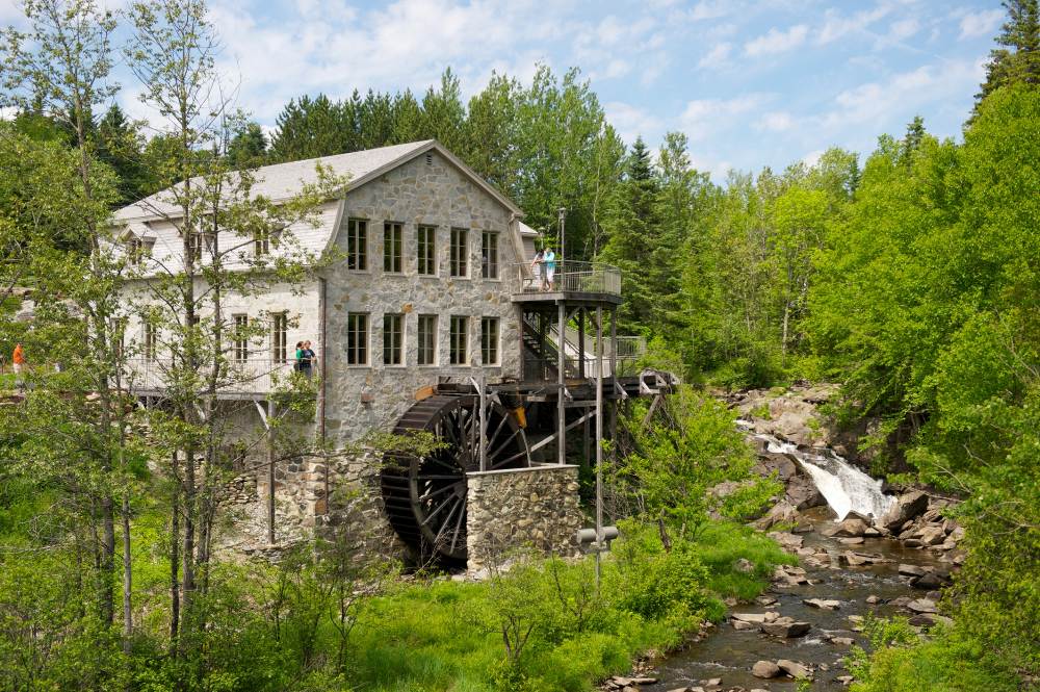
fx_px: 1385
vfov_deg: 28.0
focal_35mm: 48
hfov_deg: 41.1
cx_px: 520
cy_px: 346
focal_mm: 48
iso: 400
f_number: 4.5
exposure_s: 1/2000
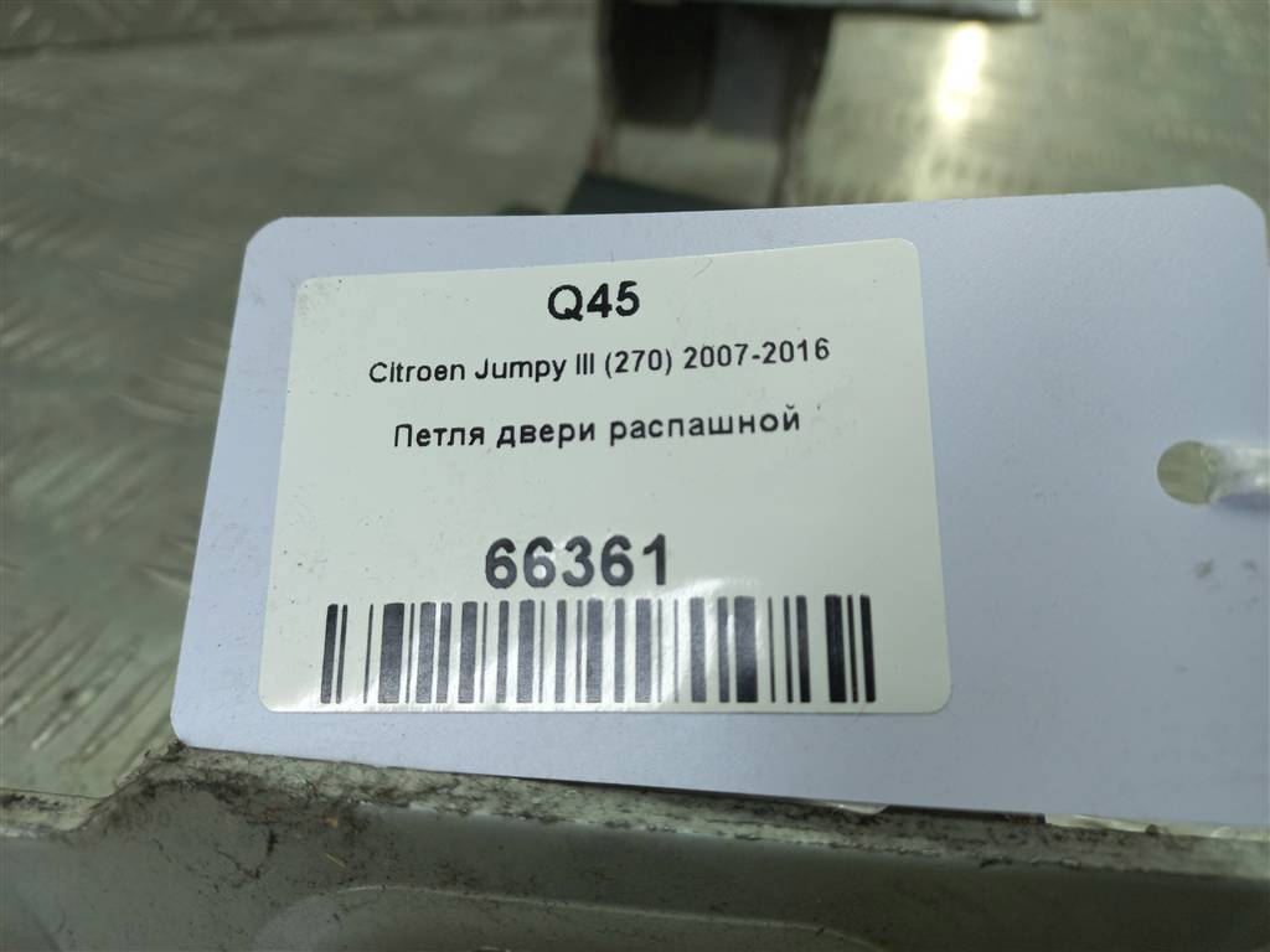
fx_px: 917
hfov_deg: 69.4
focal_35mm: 25
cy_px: 476
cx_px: 635
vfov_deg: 54.9
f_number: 1.8
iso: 40
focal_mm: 4.6
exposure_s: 1/50
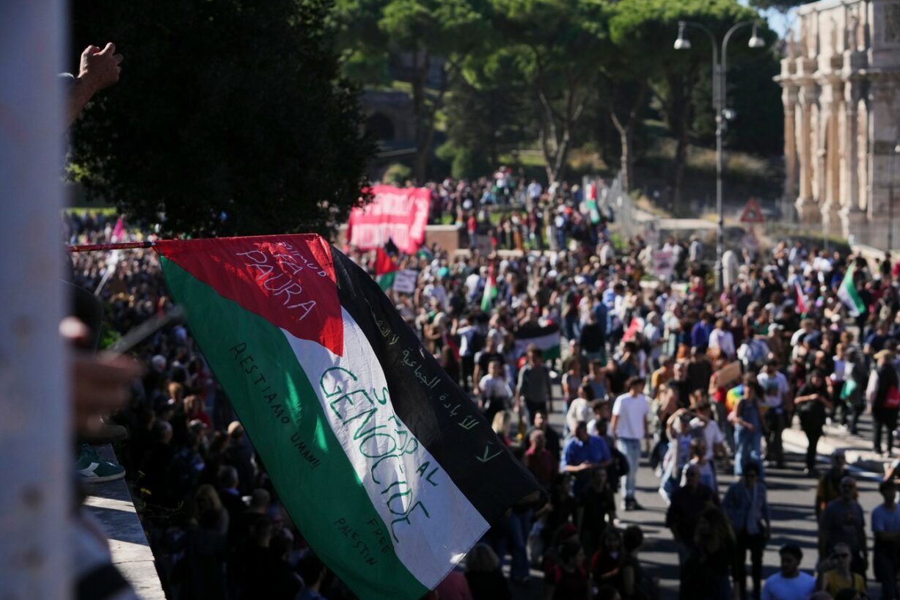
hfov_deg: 27.7
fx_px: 1825
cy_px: 306
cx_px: 457
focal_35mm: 73
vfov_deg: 18.7
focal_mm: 70
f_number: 4
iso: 640
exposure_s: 1/8000
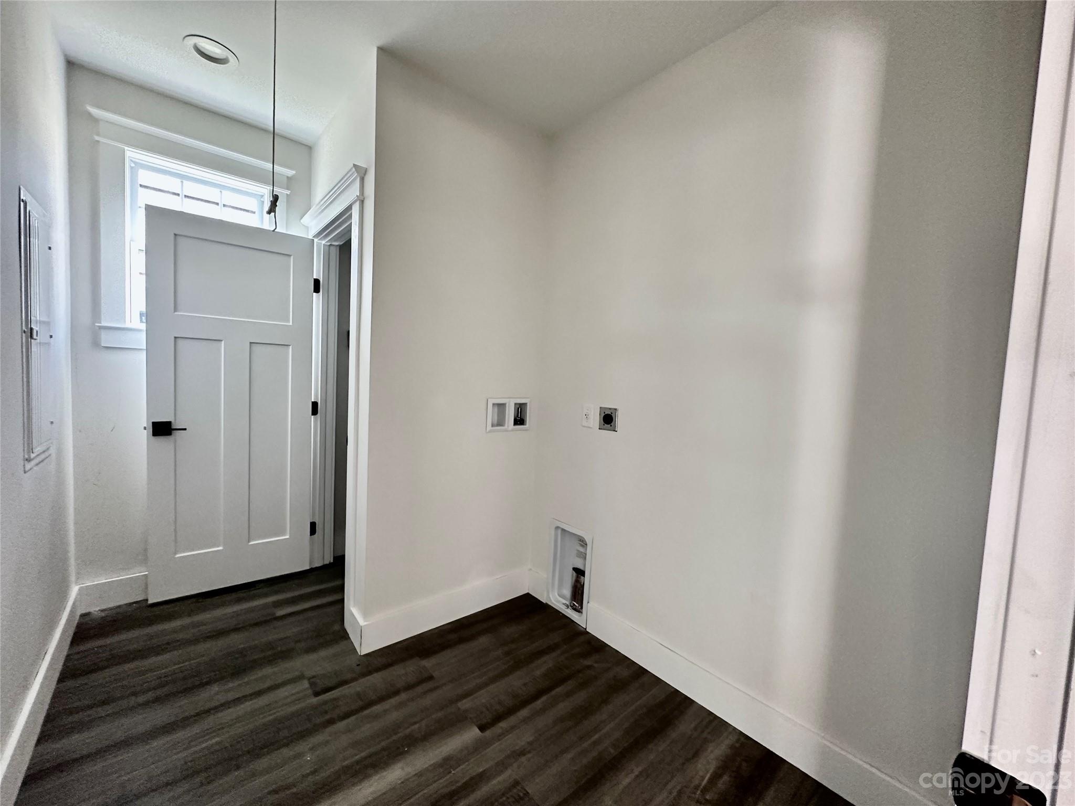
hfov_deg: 102.1
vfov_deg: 85.7
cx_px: 538
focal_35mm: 14
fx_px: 435
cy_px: 403
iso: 320
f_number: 2.2
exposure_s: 1/77
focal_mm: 2.22
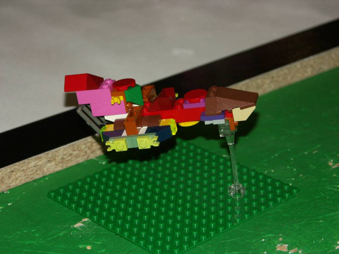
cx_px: 170
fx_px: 1156
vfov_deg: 12.6
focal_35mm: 118
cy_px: 127
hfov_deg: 16.7
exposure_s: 1/125
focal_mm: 30.23
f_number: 3.2
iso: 200
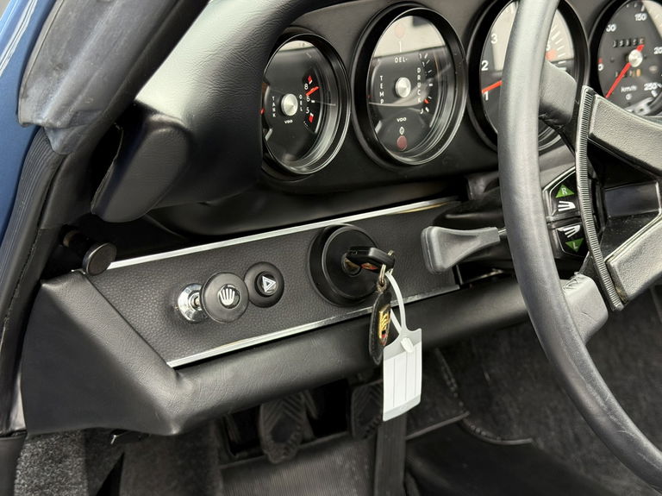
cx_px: 331
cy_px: 248
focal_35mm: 48
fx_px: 917
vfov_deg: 30.2
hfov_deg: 39.7
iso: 160
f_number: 1.78
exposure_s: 1/121
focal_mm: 6.76
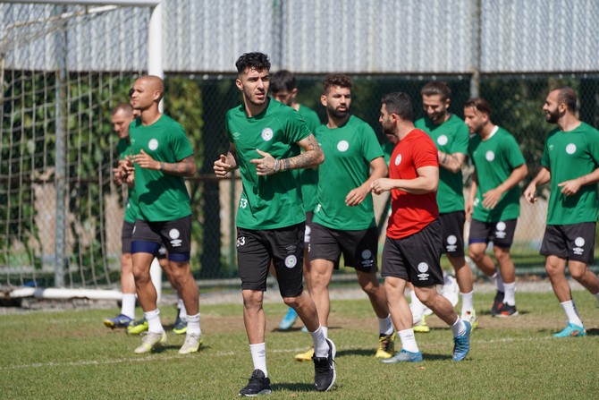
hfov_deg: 5.2
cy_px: 200
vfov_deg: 3.4
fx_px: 6657
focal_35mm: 400
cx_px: 300
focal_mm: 400
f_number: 5.6
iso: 100
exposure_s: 1/500
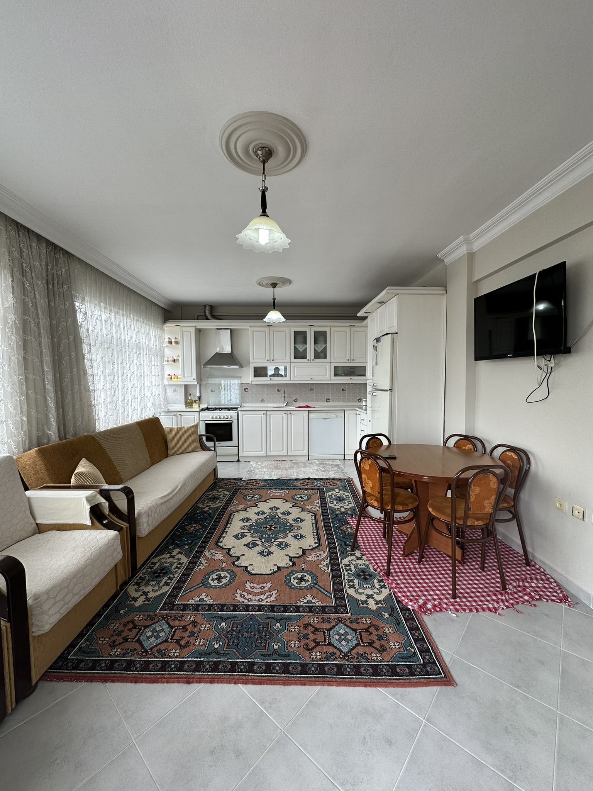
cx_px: 296
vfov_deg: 102.1
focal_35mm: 14
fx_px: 320
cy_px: 396
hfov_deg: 85.7
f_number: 2.2
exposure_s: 1/100
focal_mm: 2.22
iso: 50
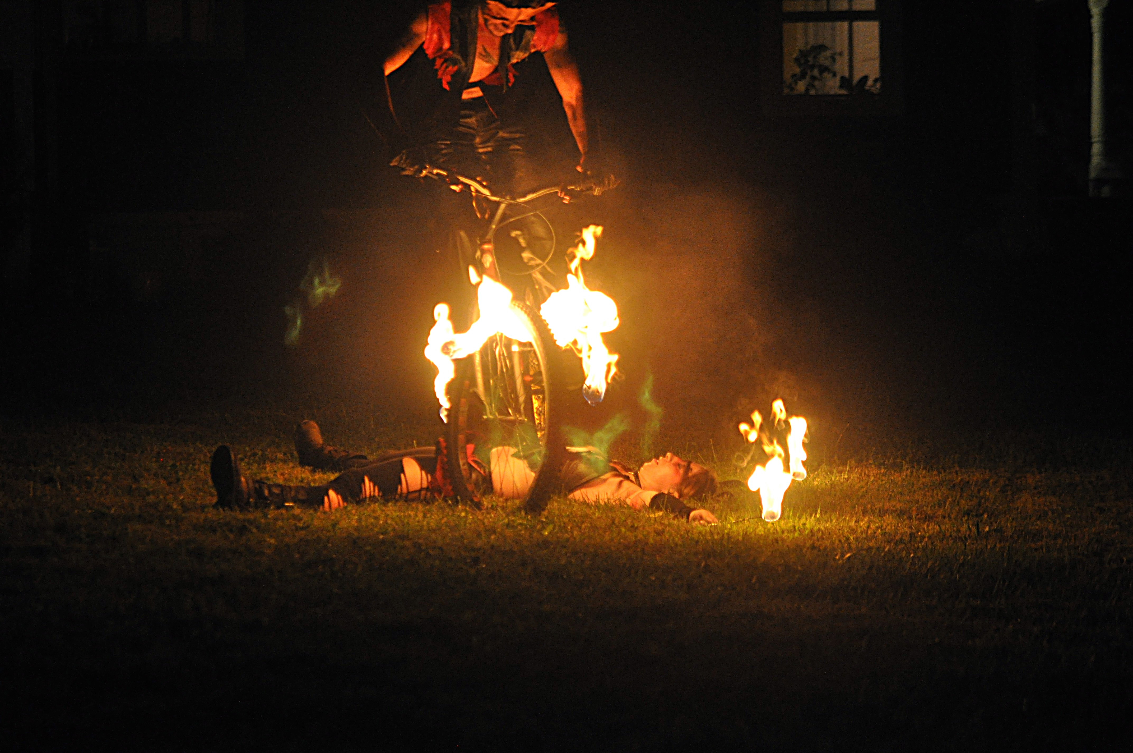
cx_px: 566
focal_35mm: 112
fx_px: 3536
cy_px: 376
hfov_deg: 18.2
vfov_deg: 12.1
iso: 1250
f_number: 2.8
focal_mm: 75
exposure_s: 1/125
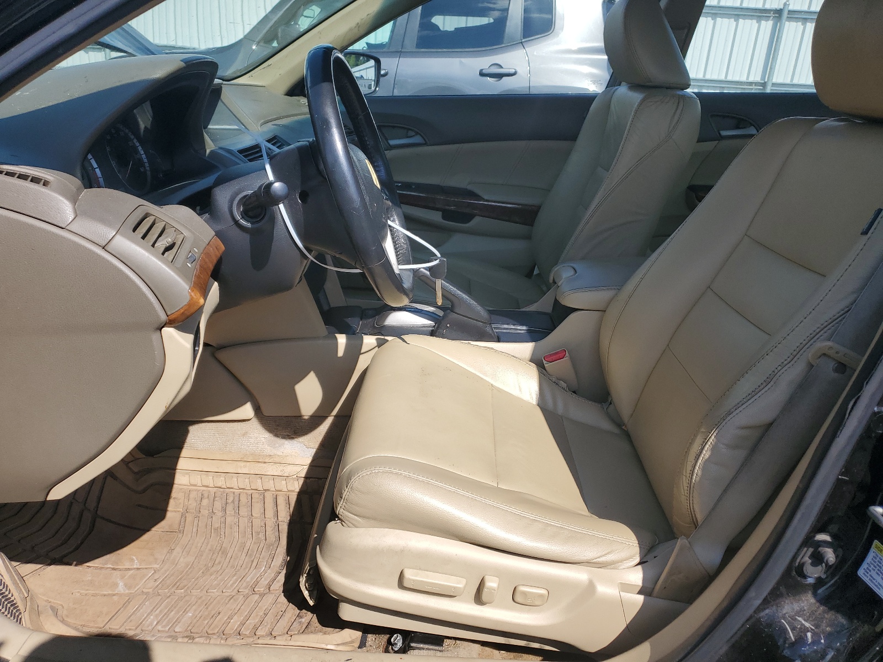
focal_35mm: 26
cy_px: 331
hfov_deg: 67.3
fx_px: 663
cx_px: 442
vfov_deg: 53.1
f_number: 1.5
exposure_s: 1/2500
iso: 50
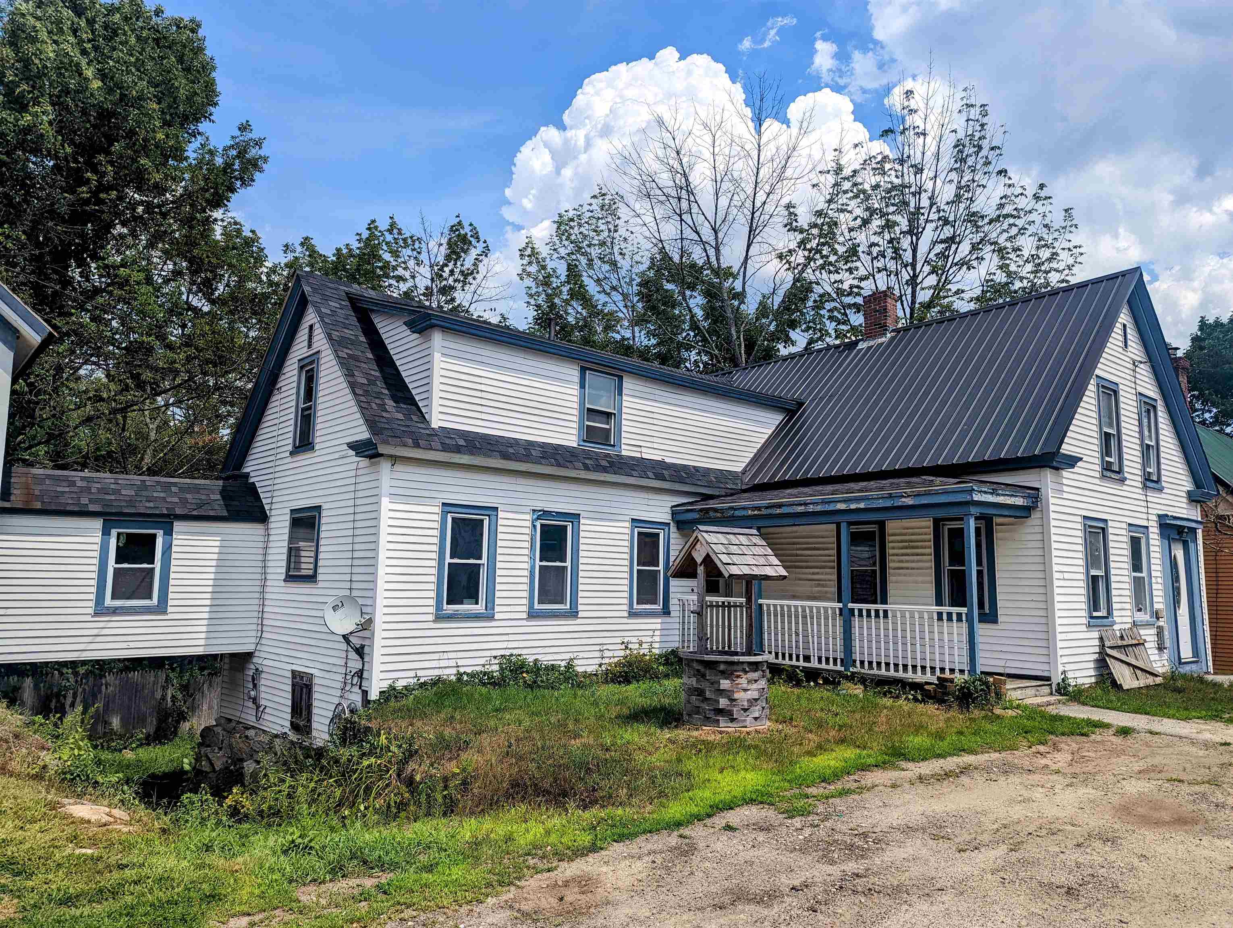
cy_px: 464
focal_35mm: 24
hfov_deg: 71.5
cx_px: 616
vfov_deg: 56.9
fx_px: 856
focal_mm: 6.81
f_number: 1.85
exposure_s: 1/4049
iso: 44
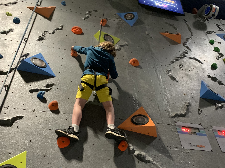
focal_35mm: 35
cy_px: 101
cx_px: 117
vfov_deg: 40.5
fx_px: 227
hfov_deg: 52.6
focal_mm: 4.25
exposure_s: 1/30
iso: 320
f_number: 1.8
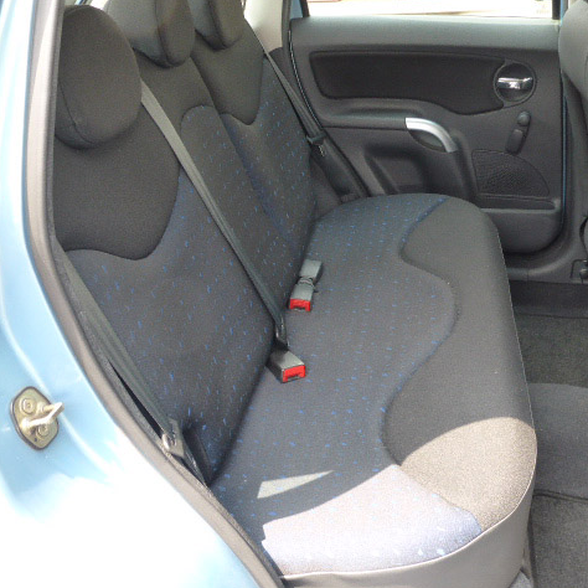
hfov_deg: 44.8
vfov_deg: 44.9
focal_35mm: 37
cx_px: 332
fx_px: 711
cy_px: 295
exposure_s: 1/60
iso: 200
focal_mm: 5.4
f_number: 3.6
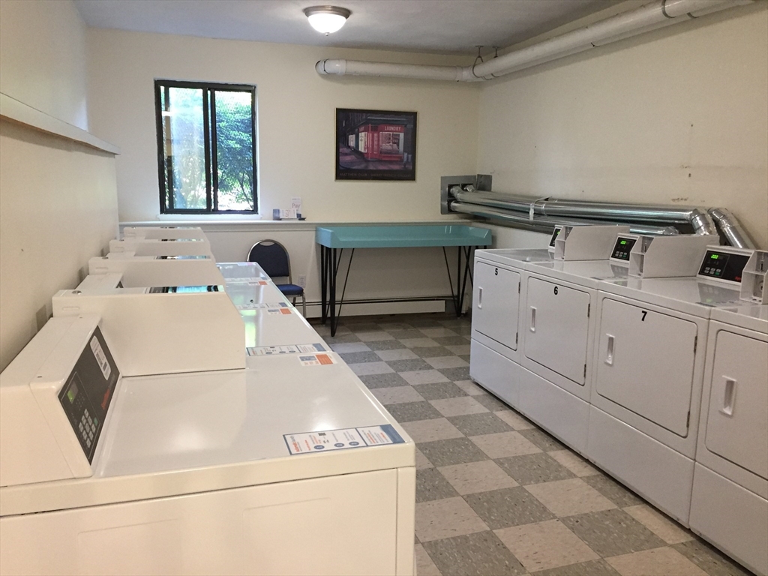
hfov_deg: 61.7
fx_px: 643
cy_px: 288
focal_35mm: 29
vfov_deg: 48.2
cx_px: 384
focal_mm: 4.15
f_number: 2.2
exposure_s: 1/30
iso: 125
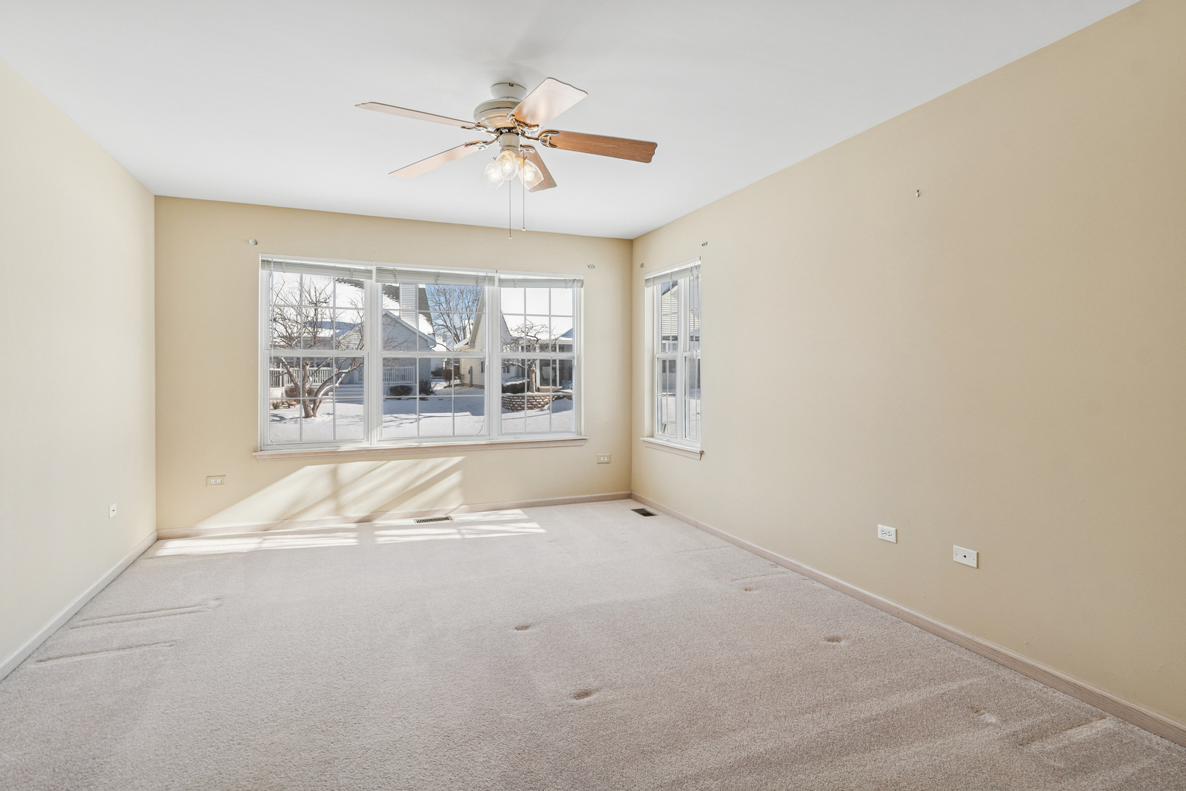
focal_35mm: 18
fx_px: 593
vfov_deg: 67.4
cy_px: 396
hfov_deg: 90.0
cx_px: 593
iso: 320
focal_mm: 12
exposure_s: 1/80
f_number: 8
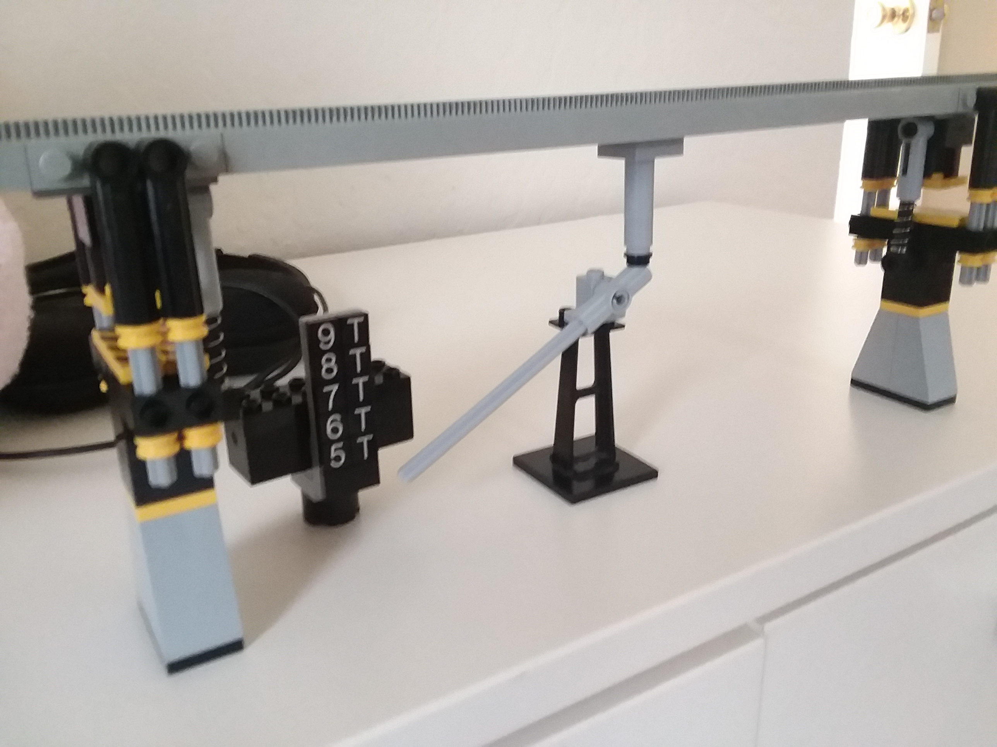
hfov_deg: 61.7
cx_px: 498
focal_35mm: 29
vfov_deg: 48.2
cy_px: 374
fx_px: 835
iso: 320
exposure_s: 1/17
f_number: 1.9
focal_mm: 2.47
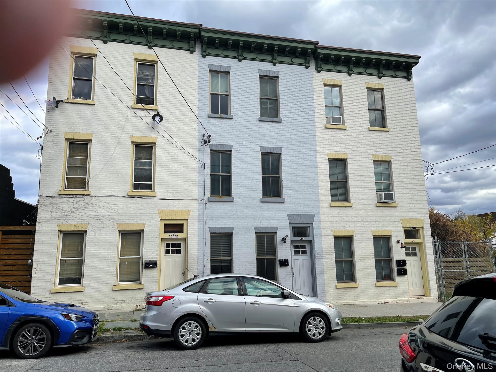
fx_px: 358
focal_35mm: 25
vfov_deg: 54.9
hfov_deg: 69.4
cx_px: 248
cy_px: 186
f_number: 1.6
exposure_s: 1/1767
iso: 32
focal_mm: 5.1
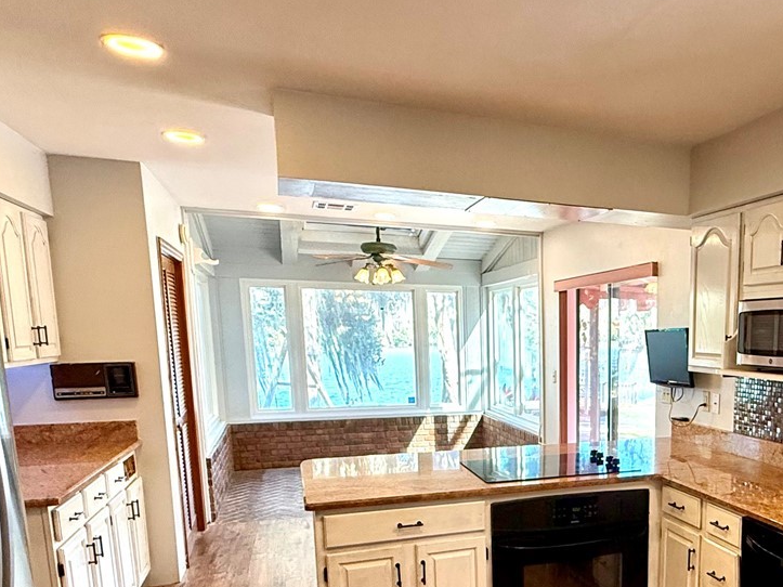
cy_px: 447
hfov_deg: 54.6
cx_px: 621
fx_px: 701
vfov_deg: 43.8
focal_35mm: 31
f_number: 2.2
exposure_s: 1/120
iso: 250
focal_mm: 2.22
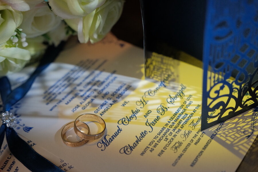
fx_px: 365
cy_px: 86
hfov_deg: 38.9
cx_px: 129
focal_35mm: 51
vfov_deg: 26.5
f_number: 2.8
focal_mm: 34.2
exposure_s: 1/800
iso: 2000
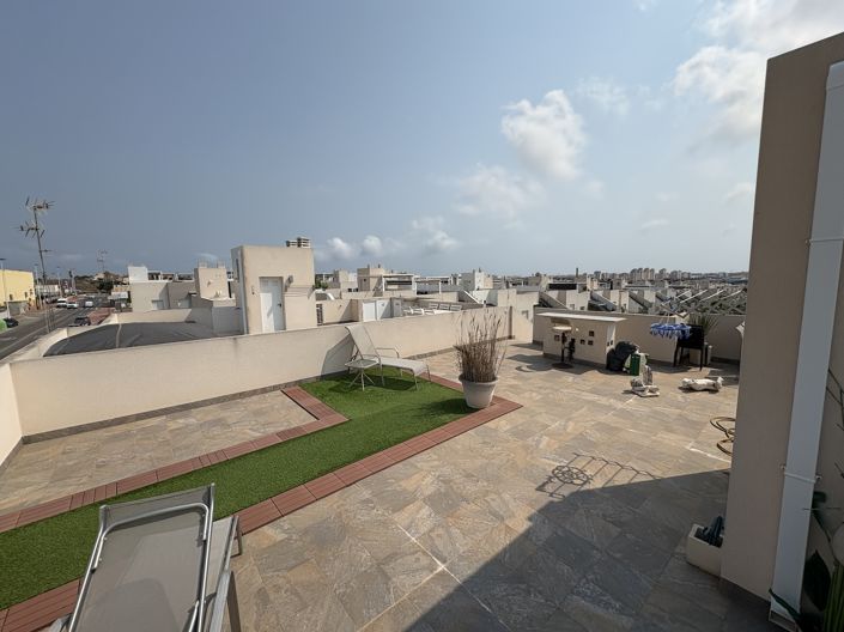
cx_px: 422
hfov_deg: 102.1
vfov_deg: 85.6
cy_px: 316
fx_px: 341
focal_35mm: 14
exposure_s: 1/4367
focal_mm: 2.22
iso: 50
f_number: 2.2
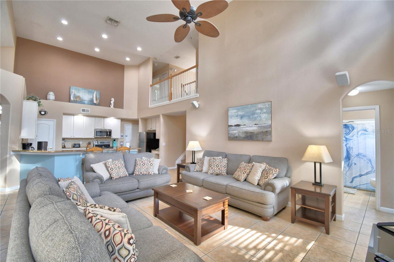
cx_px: 197
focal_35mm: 15
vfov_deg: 77.3
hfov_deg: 100.4
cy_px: 131
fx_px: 164
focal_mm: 10
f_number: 4.5
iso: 400
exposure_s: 1/50
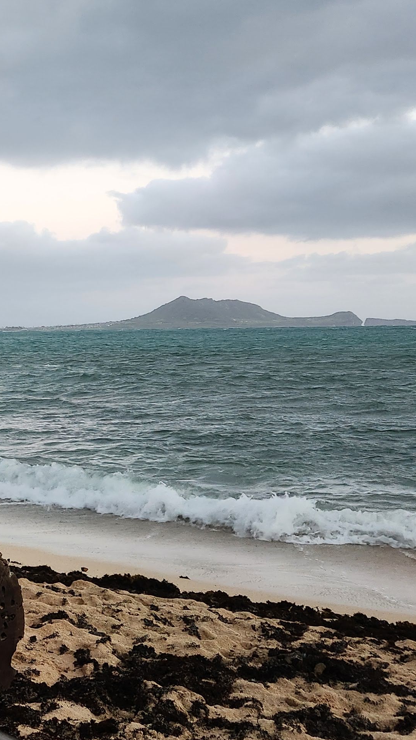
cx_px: -72
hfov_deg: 21.5
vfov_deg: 39.8
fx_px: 1020
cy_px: 340
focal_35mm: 52
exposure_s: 1/120
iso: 250
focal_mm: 5.4
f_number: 1.8
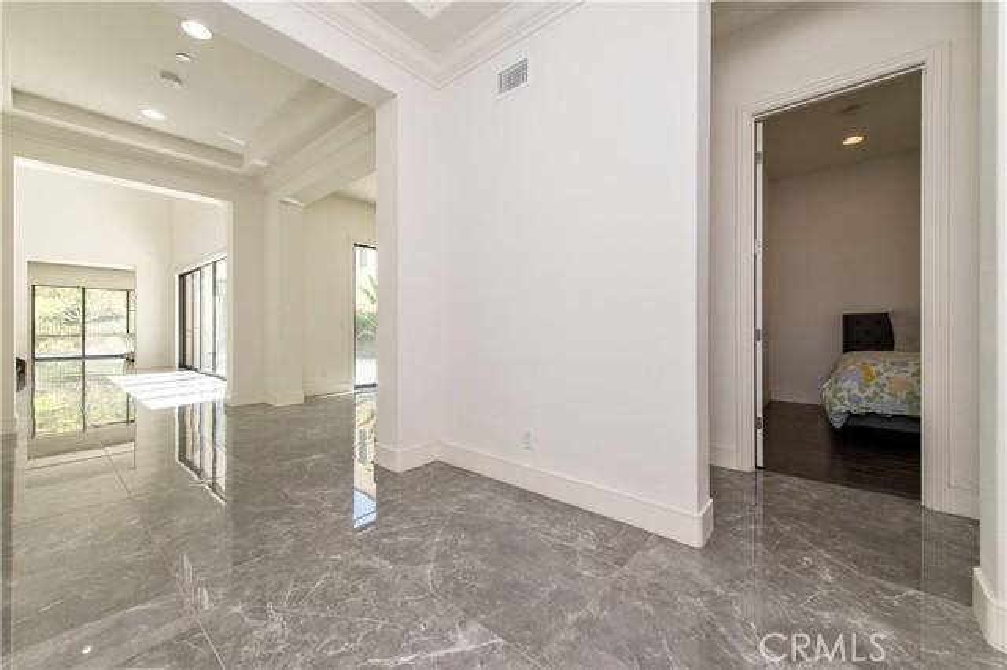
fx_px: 391
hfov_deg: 104.3
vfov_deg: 81.1
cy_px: 335
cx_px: 504
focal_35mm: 14
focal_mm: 14
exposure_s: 1/100
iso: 200
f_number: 5
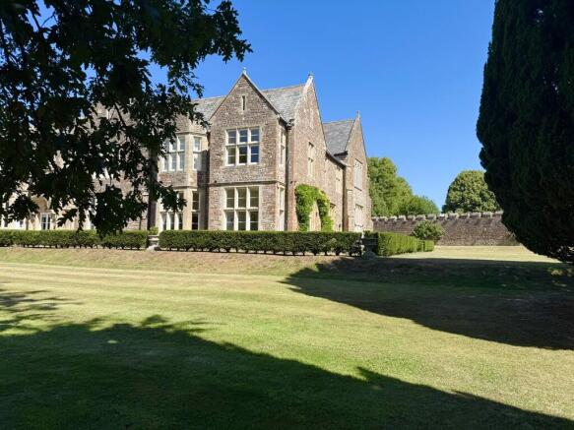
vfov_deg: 56.8
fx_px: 398
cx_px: 287
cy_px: 215
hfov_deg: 71.6
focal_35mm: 24
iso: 80
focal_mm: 6.76
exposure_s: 1/3145
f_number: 1.78
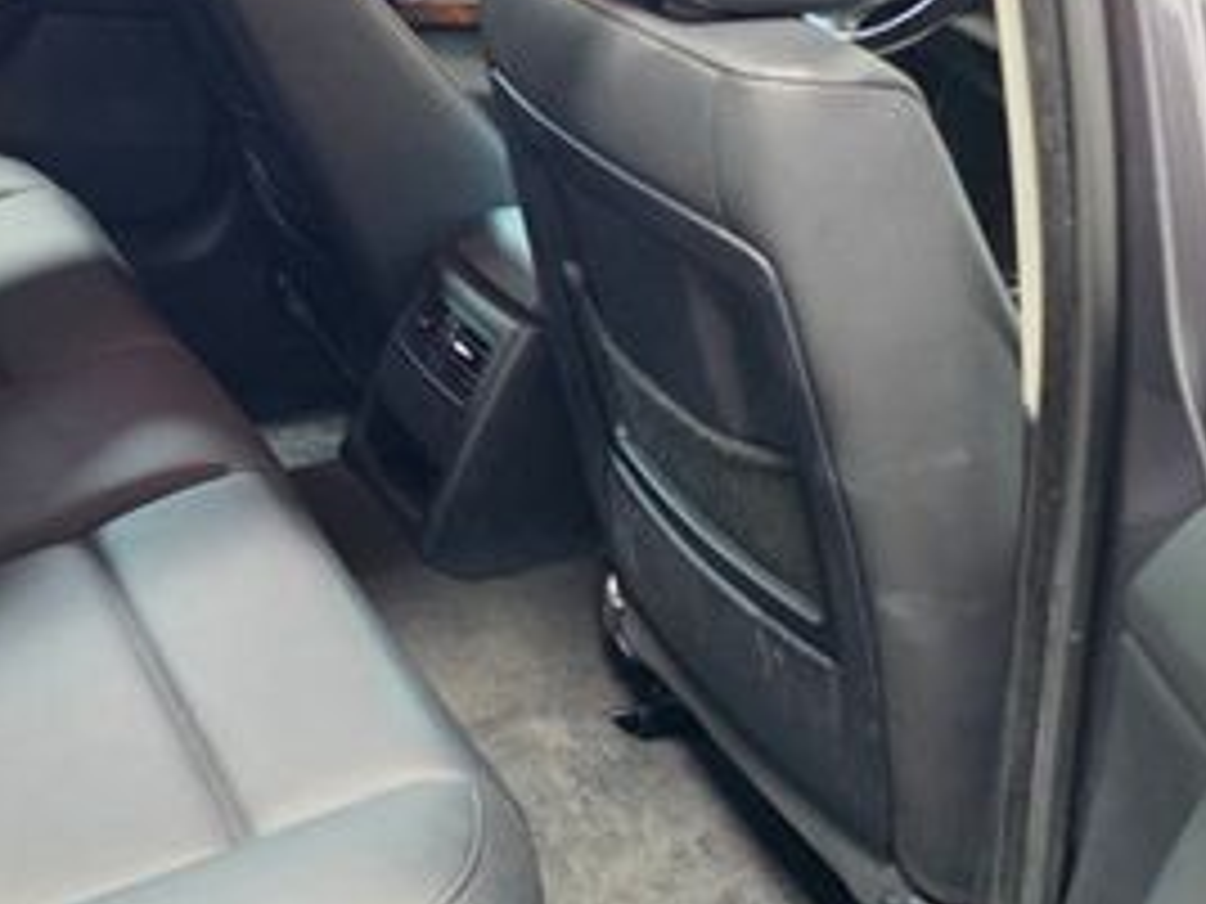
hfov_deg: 34.1
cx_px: 279
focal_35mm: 55
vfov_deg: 26.6
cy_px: 441
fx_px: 1916
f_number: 1.7
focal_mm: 6.3
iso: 1600
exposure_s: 1/120
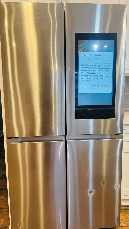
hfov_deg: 42.9
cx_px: 61
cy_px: 114
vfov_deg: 69.9
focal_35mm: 27
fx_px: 164
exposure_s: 1/60
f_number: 1.78
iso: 125
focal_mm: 6.76
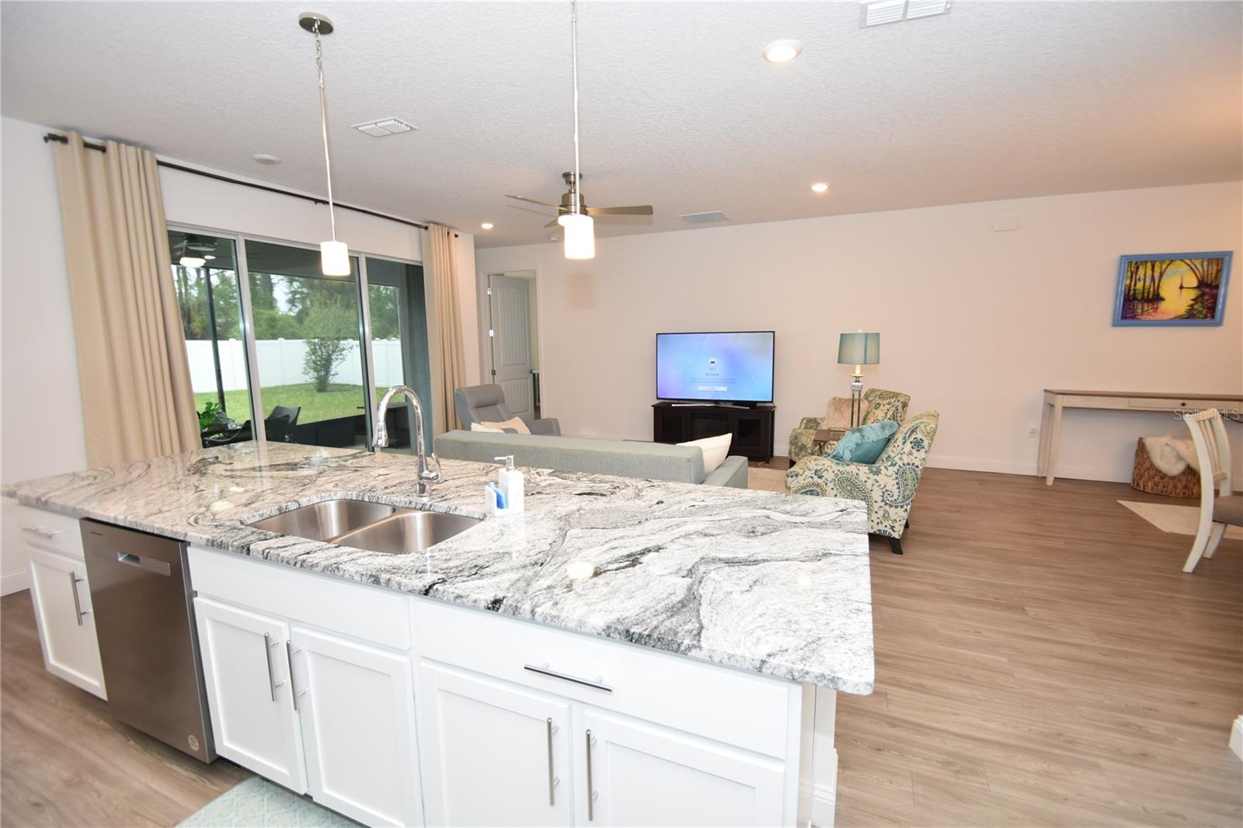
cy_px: 414
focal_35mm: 15
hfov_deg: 100.4
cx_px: 622
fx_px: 518
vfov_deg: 77.3
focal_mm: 10
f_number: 4
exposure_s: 1/60
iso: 400
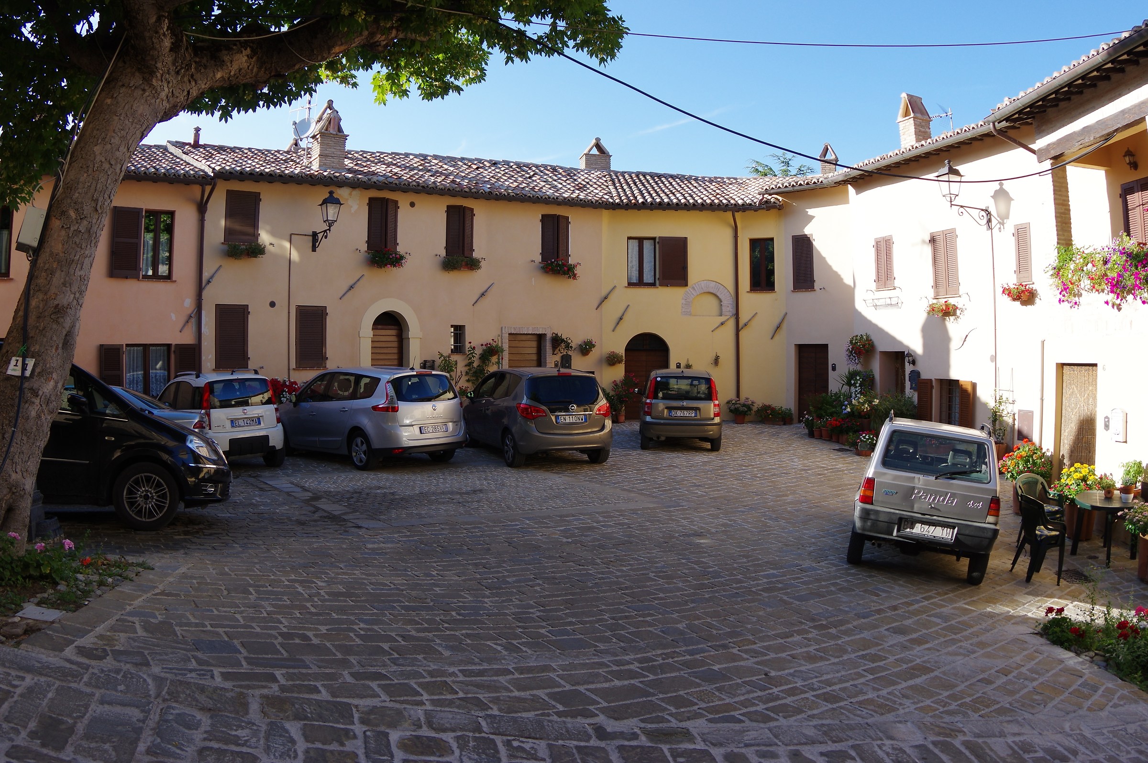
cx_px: 574
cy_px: 382
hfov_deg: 71.6
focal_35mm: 25
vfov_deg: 51.2
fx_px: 796
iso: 200
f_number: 8
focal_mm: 17
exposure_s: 1/125
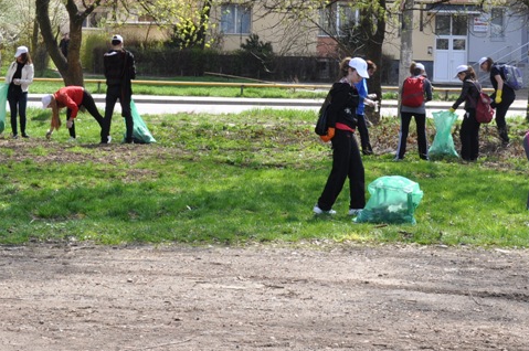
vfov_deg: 12.4
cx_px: 192
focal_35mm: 109
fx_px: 1600
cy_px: -17
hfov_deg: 18.7
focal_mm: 34
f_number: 8
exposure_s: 1/250
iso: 200
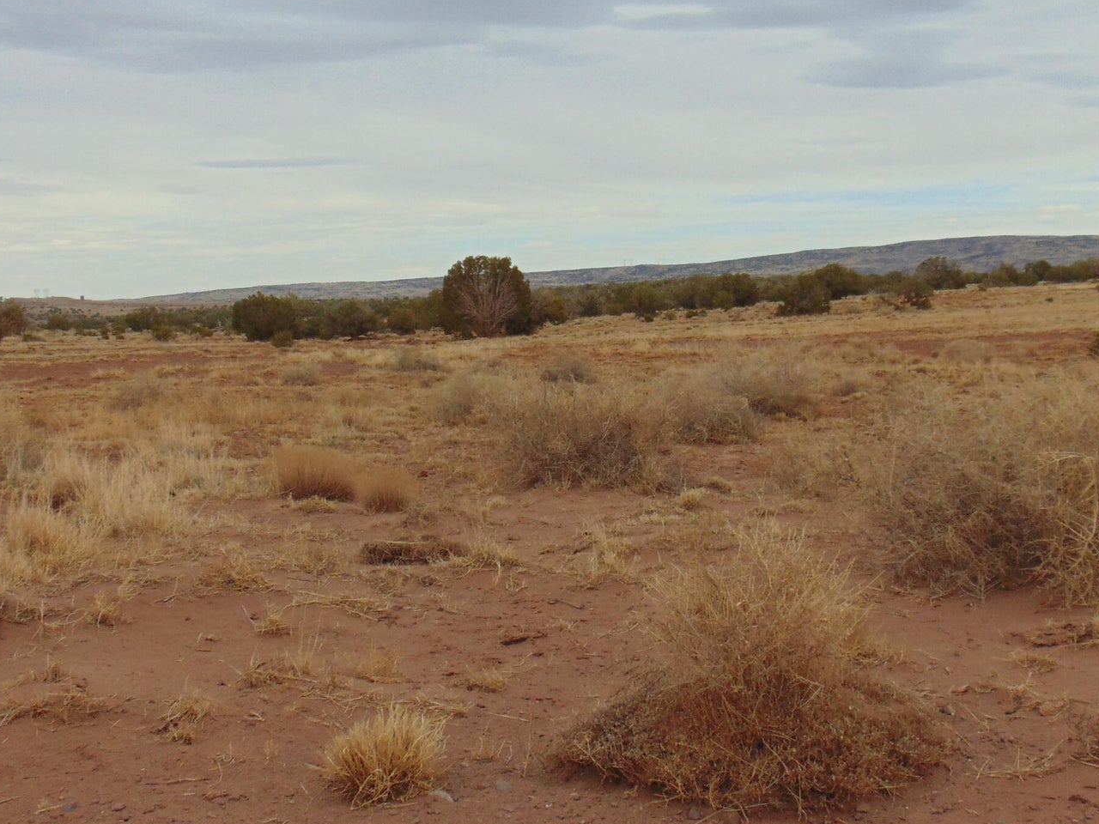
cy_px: 336
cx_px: 671
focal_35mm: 50
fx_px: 1587
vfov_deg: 29.0
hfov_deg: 38.0
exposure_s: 1/200
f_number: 8
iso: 80
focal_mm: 5.4
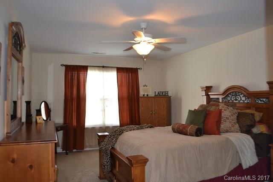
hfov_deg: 67.4
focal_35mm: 27
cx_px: 136
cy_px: 91
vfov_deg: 48.0
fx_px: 205
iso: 400
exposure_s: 1/60
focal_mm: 18
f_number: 4
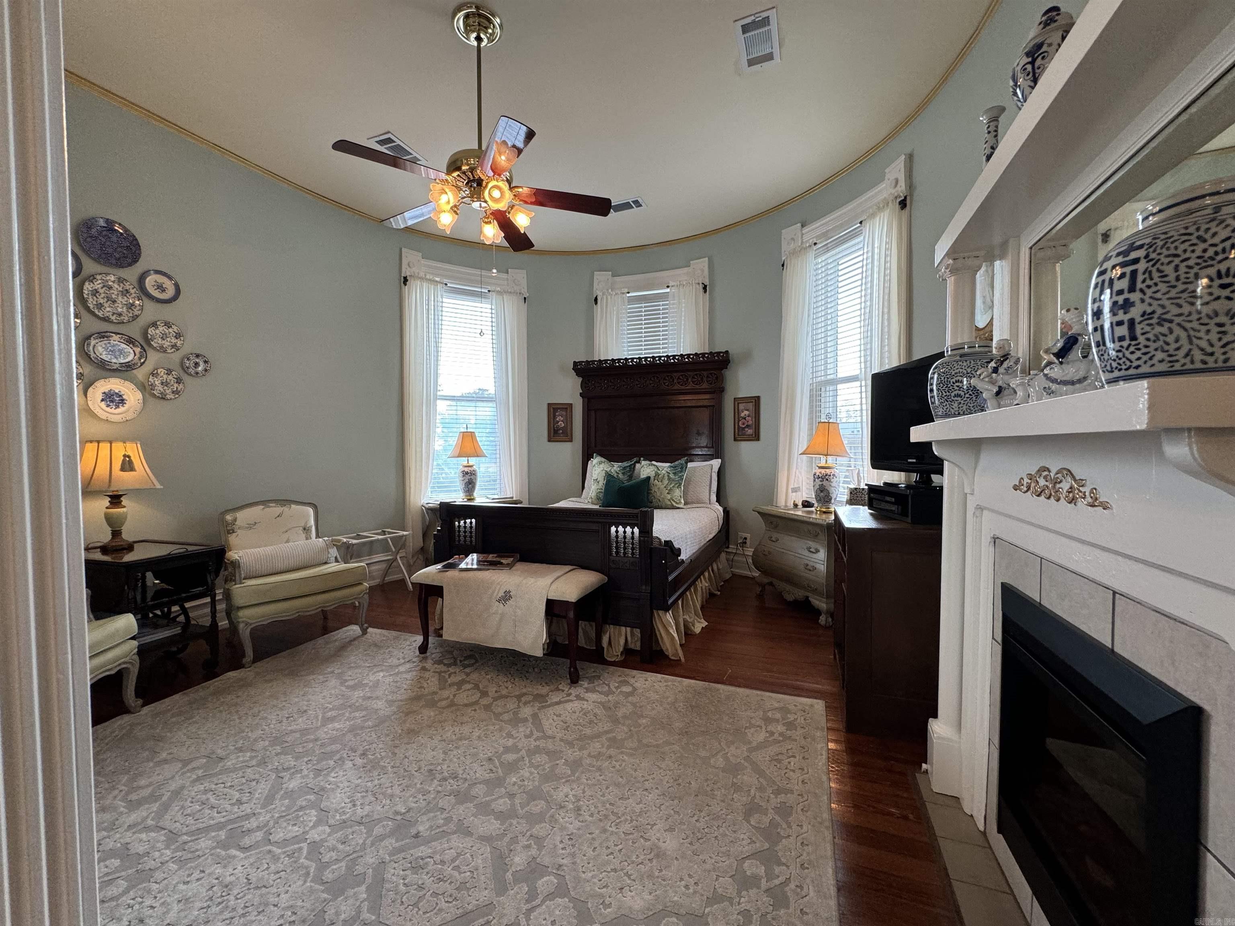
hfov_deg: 102.1
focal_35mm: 14
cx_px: 618
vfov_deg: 85.7
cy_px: 463
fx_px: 499
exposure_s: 1/120
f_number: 2.2
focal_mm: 2.22
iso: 160
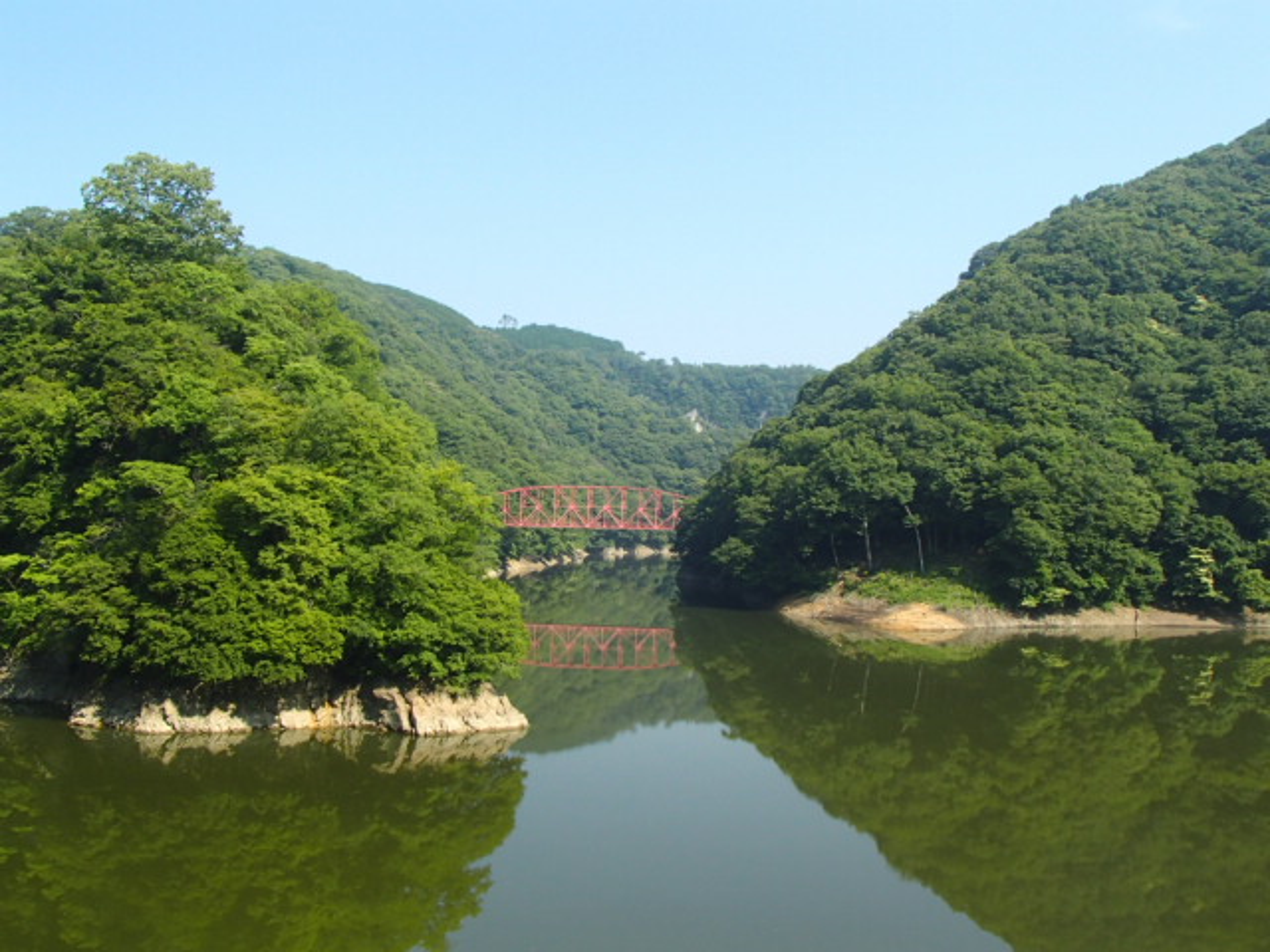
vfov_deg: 41.8
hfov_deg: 54.0
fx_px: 1247
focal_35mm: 34
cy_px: 476
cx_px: 635
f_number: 4.4
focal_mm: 6.07
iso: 100
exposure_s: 1/500
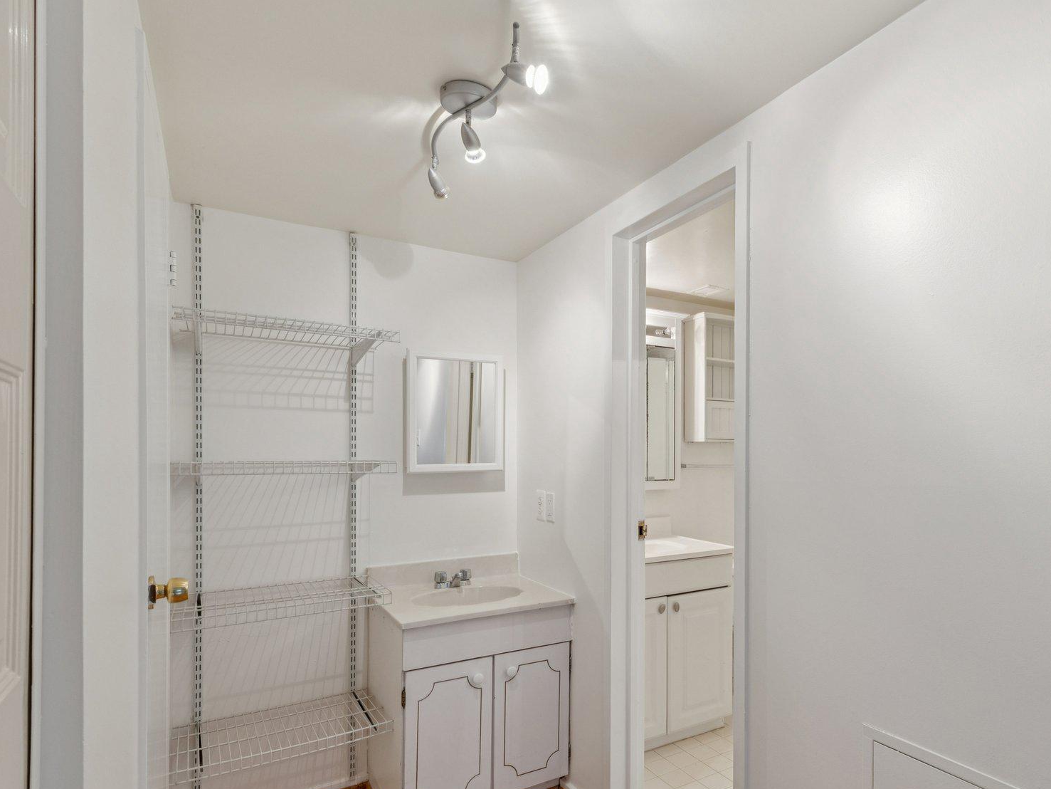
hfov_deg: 80.5
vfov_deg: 65.7
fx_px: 607
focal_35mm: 20
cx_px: 646
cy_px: 451
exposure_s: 1/8
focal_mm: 10
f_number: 9
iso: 250
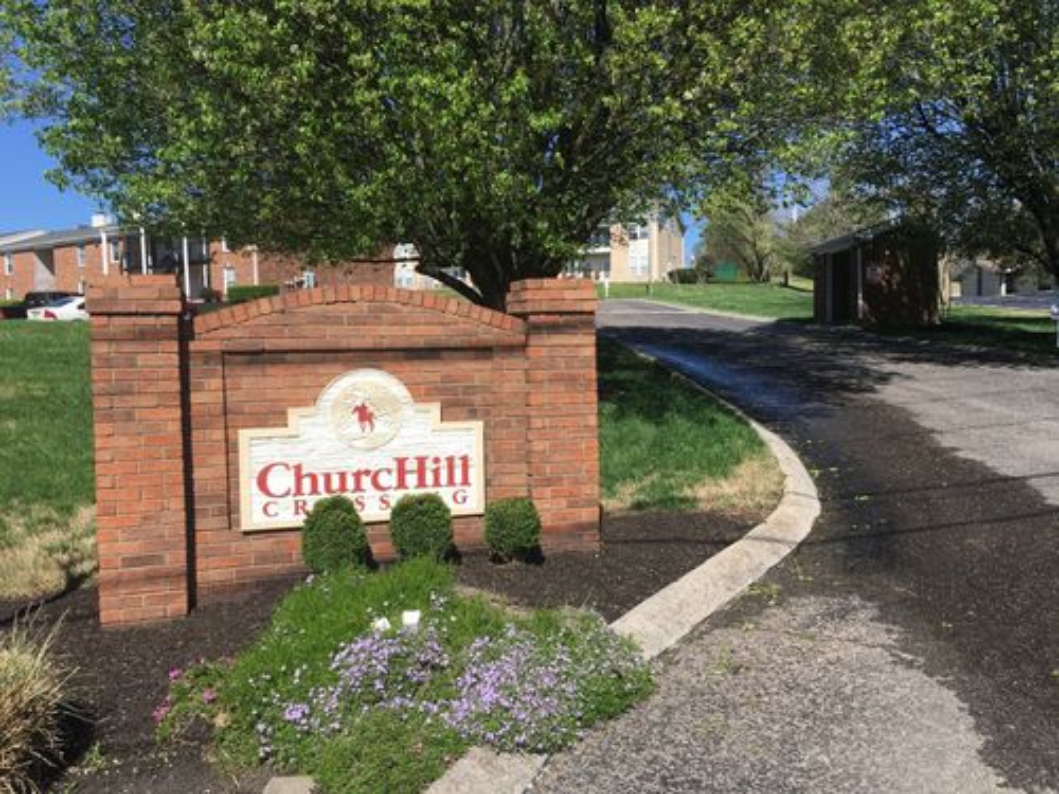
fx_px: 887
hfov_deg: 61.7
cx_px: 530
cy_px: 397
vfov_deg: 48.2
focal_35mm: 29
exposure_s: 1/1326
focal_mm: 4.15
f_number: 2.2
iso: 25
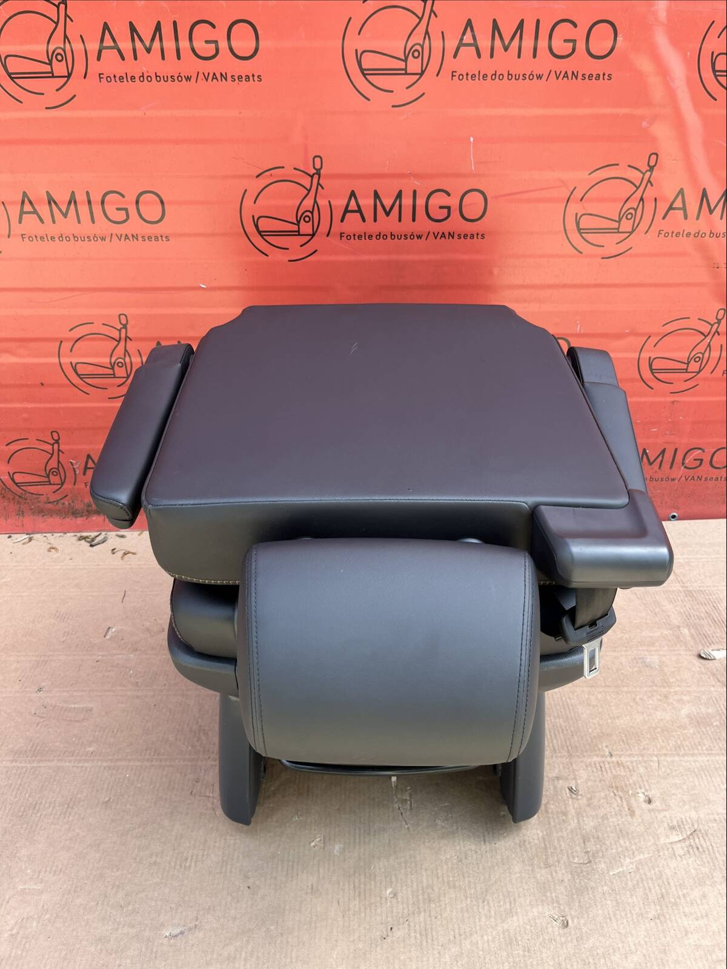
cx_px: 364
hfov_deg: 53.1
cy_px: 484
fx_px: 728
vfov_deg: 67.3
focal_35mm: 26
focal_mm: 5.1
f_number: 1.6
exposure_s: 1/149
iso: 32
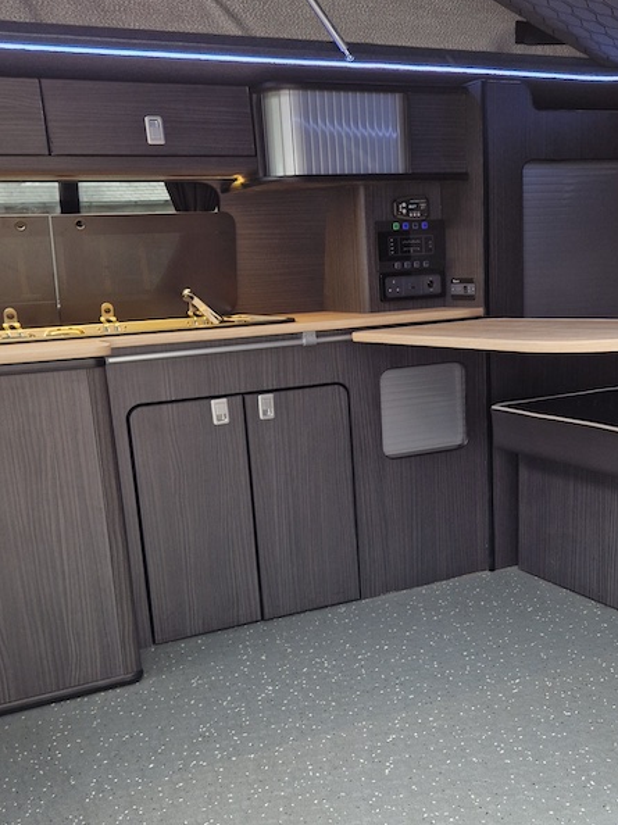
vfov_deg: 58.4
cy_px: 411
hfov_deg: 45.3
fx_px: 738
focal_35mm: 31
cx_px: 344
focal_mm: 5.4
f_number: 1.8
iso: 100
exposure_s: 1/180
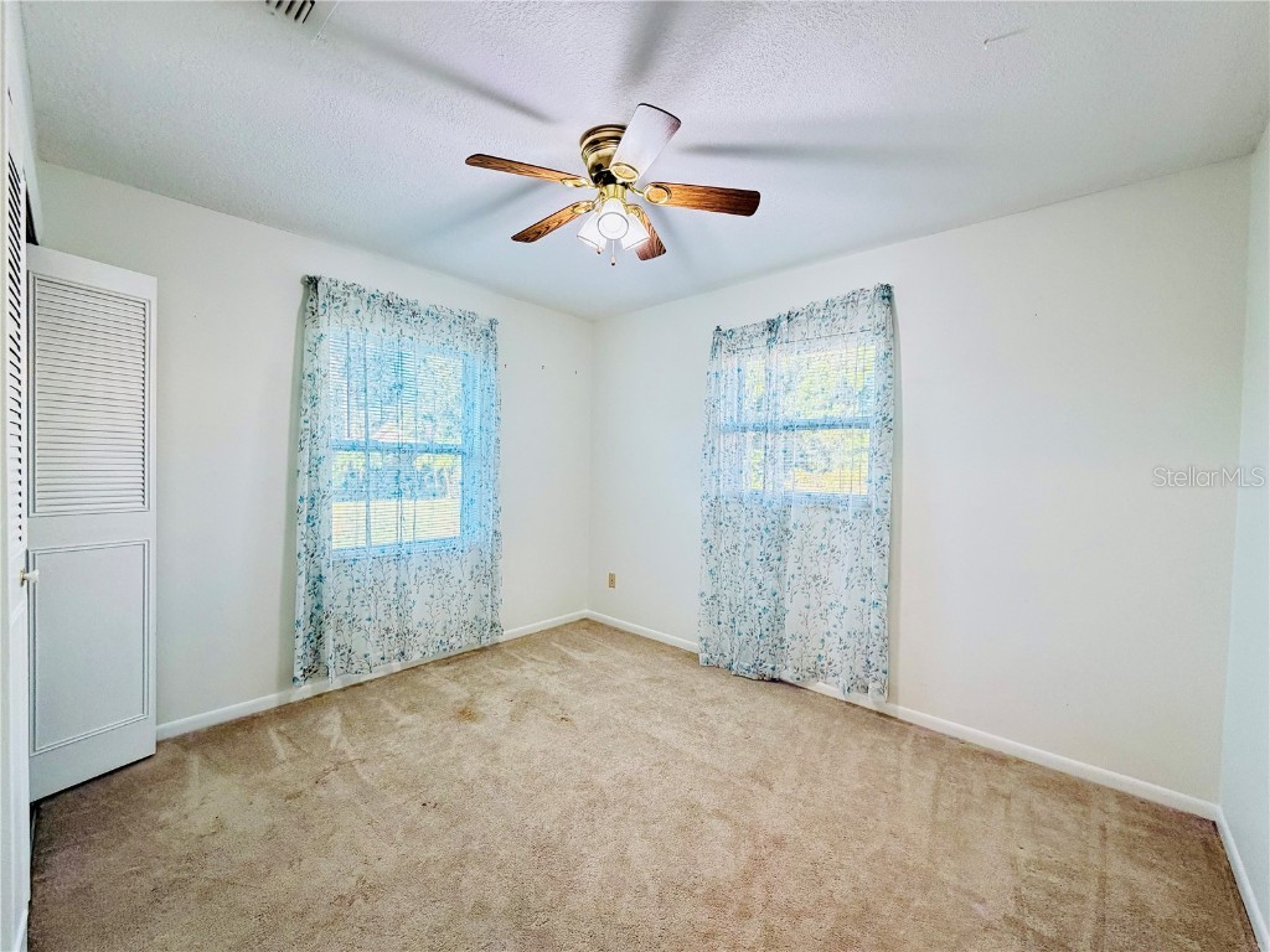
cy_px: 476
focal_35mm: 14
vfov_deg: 85.7
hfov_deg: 102.1
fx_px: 514
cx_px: 635
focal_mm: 2.22
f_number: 2.2
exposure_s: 1/60
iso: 250
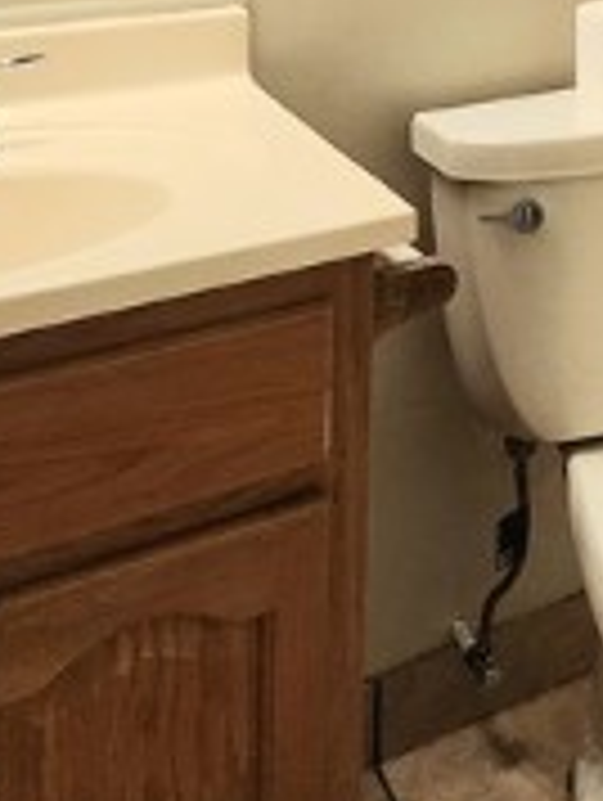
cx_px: 801
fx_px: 1298
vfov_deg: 27.5
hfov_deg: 23.0
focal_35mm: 56
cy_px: -288
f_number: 2.2
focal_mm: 1.74
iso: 80
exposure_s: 1/60.2
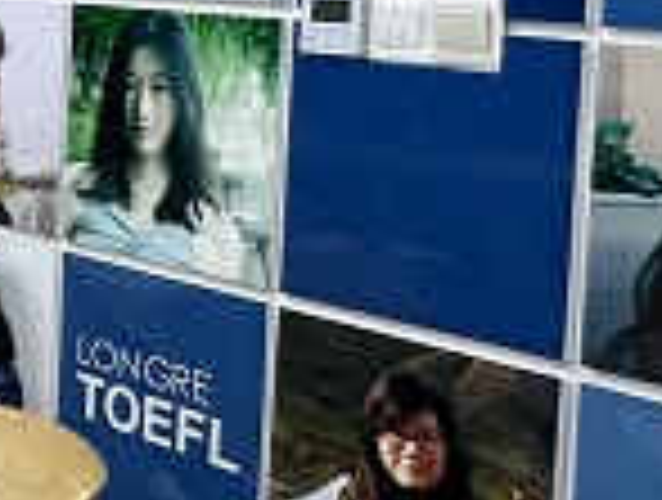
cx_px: -1202
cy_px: -41
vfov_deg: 15.3
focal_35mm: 95
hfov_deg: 12.2
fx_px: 1821
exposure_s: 1/100
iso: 64
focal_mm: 2.22
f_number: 2.2
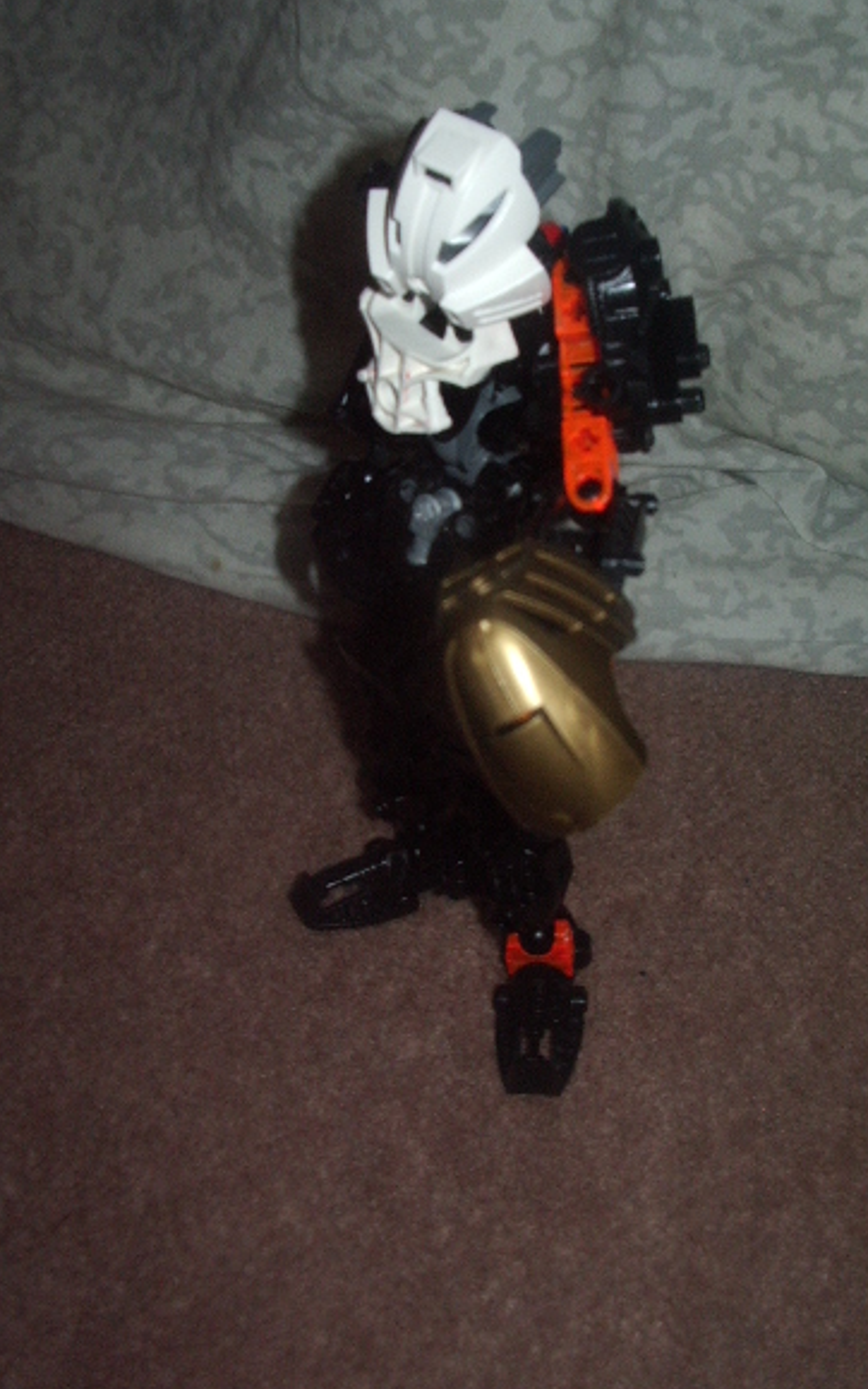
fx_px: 1551
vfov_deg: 48.1
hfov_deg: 31.2
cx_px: 460
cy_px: 629
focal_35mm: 41
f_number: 4.3
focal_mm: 5.8
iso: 100
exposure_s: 1/40
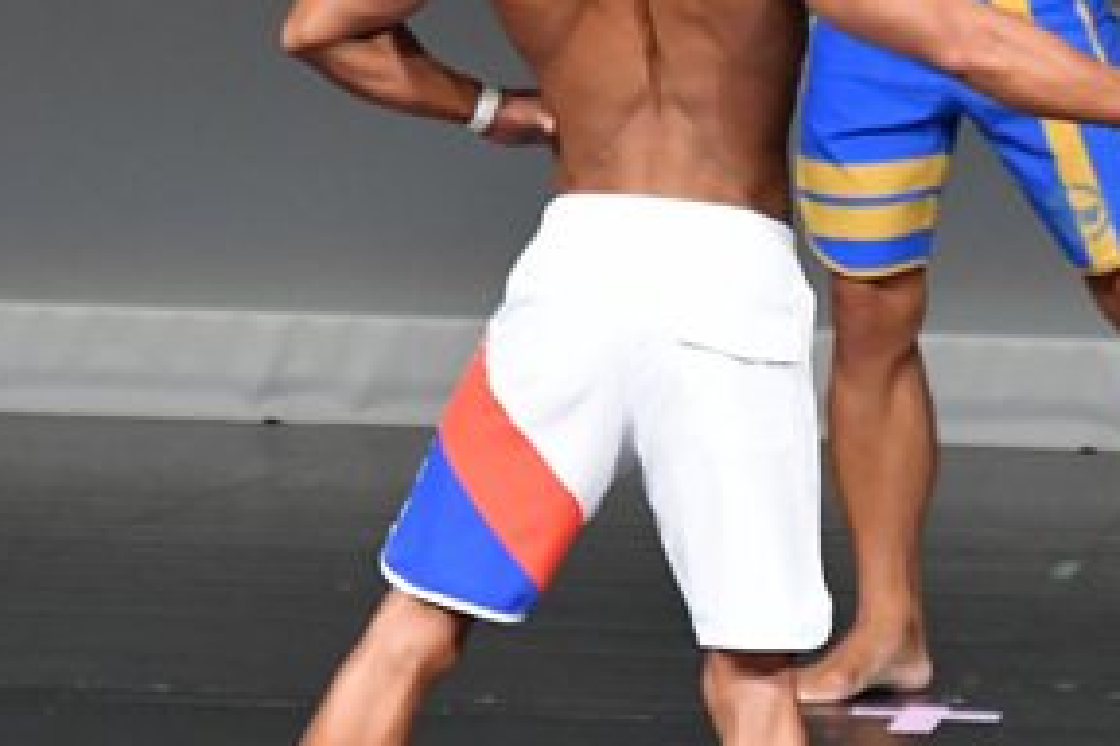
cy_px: 225
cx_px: 924
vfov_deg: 1.5
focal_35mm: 929
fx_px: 28900
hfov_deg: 2.2
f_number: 5.6
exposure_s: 1/400
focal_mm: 230
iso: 5000
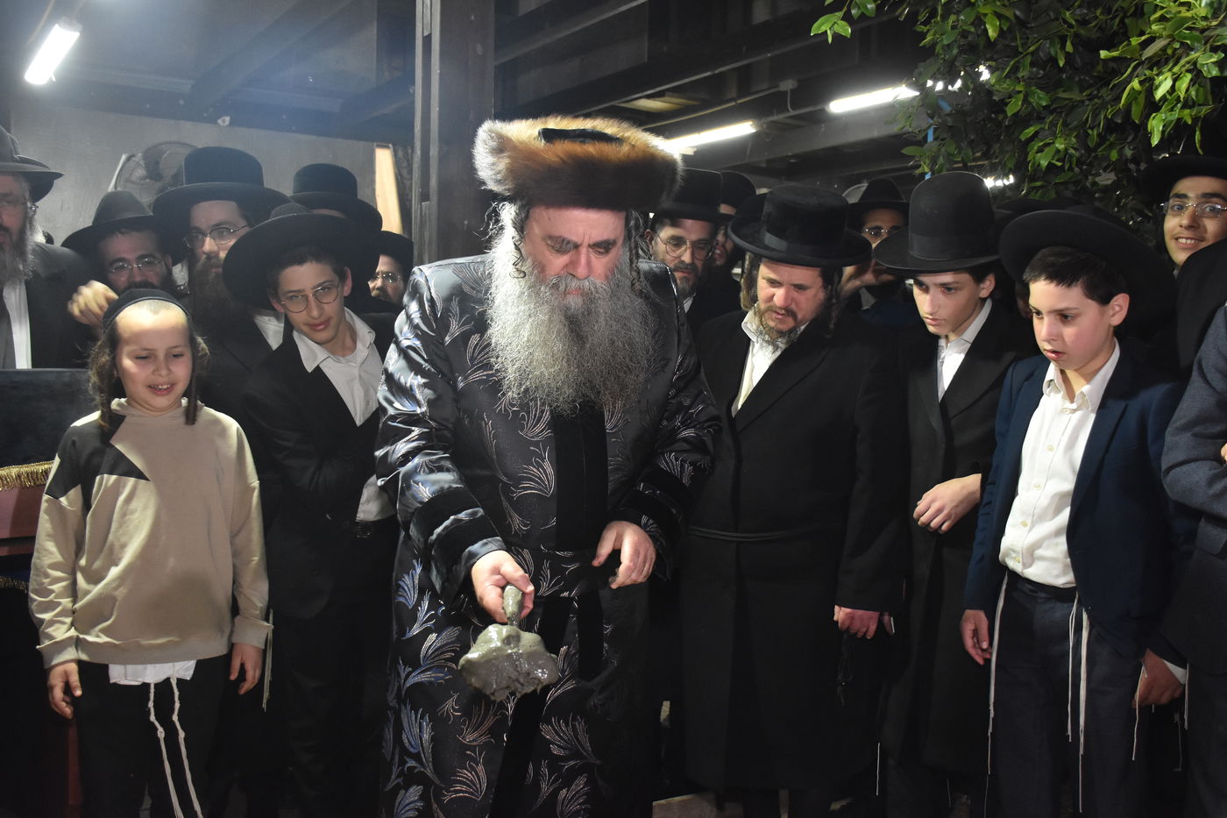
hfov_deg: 55.1
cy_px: 409
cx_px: 614
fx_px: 1176
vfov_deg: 38.4
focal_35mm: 34
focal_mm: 23
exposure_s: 1/80
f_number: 5.6
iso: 2000
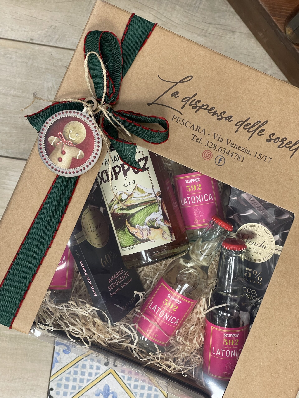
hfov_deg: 22.9
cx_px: 150
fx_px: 737
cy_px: 199
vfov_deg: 30.3
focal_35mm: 64
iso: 160
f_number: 2.2
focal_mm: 7.5
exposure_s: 1/50
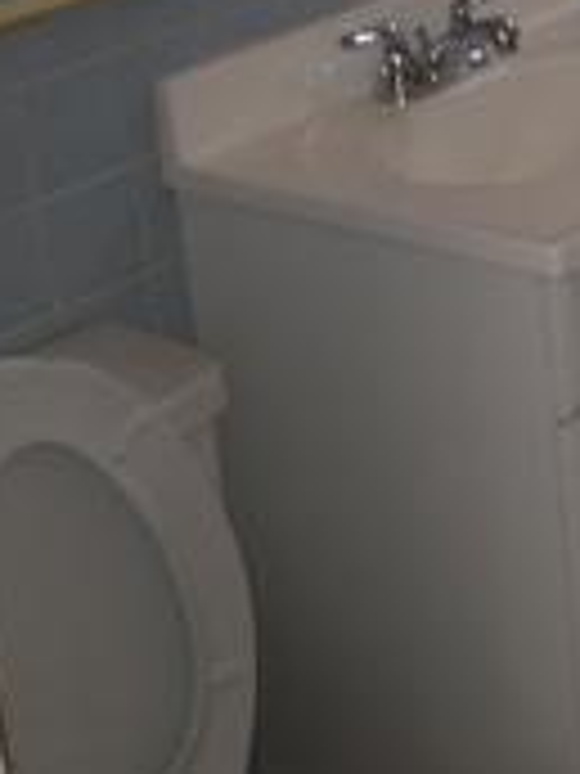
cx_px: 432
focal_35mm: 92
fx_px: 2055
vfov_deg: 21.1
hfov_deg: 16.0
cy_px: 153
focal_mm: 4.13
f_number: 2.4
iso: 100
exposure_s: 1/20
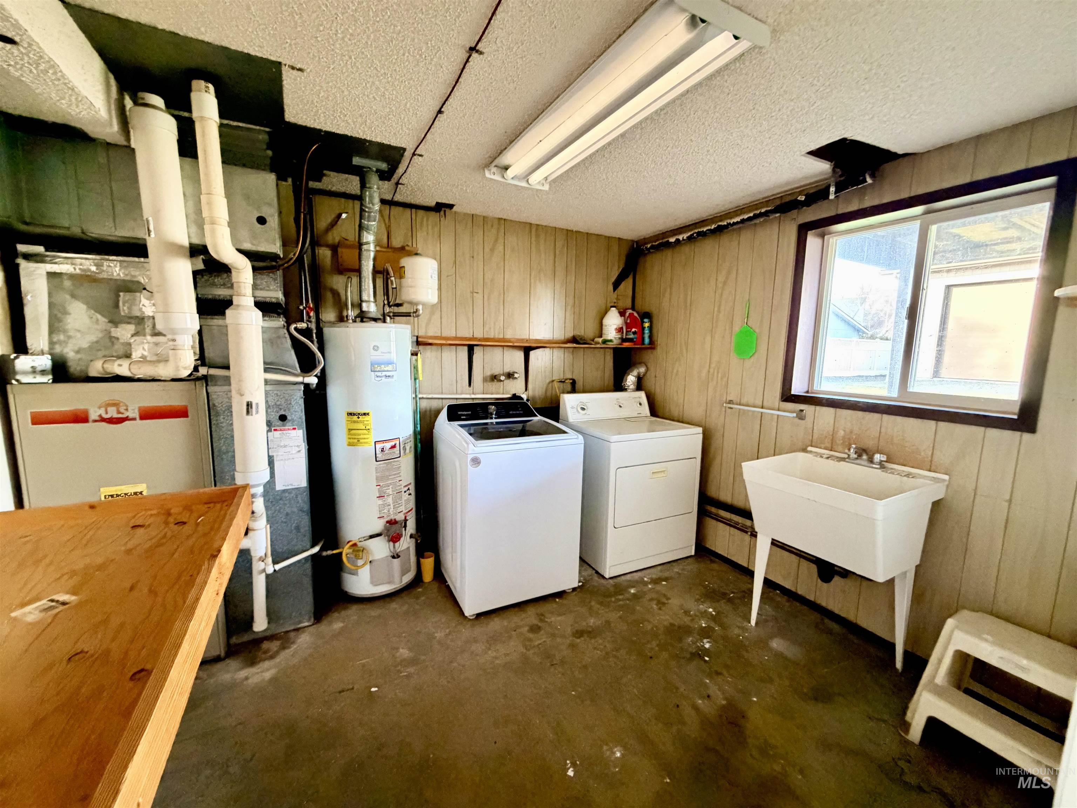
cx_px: 538
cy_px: 404
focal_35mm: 14
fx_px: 436
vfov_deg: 85.7
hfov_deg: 102.1
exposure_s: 1/40
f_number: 2.2
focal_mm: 2.22
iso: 1000
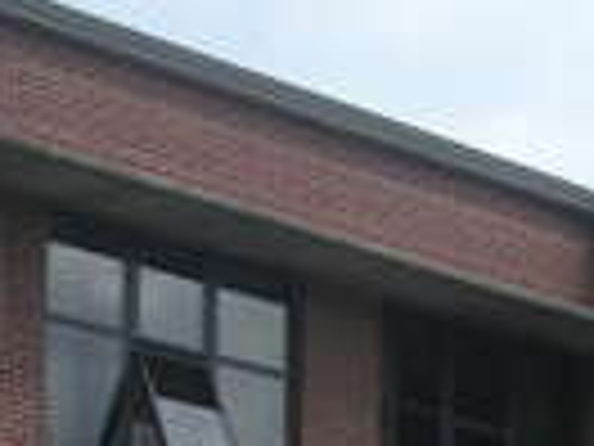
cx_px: 886
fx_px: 3638
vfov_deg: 6.8
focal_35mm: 212
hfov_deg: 9.1
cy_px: 806
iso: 50
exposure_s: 1/192
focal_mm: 5.7
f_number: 5.7
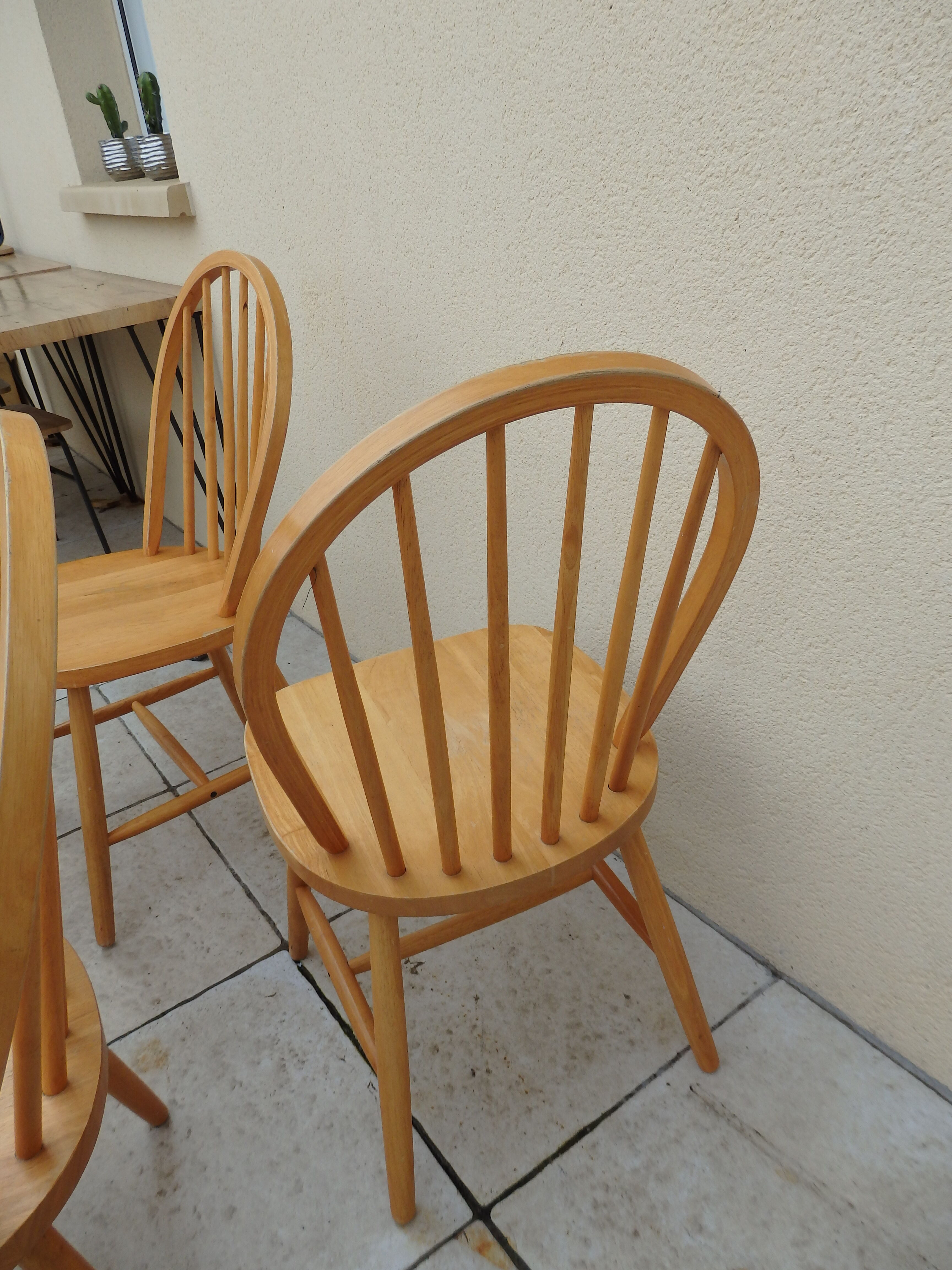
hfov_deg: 54.9
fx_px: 917
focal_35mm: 25
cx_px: 476
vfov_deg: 69.4
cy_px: 635
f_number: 3
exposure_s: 1/500
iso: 125
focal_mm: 4.5
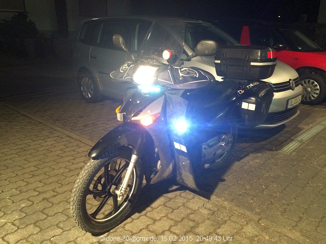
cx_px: 163
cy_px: 122
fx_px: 273
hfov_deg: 61.7
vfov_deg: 48.2
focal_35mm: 29
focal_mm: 4.15
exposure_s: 1/17
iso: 250
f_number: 2.2
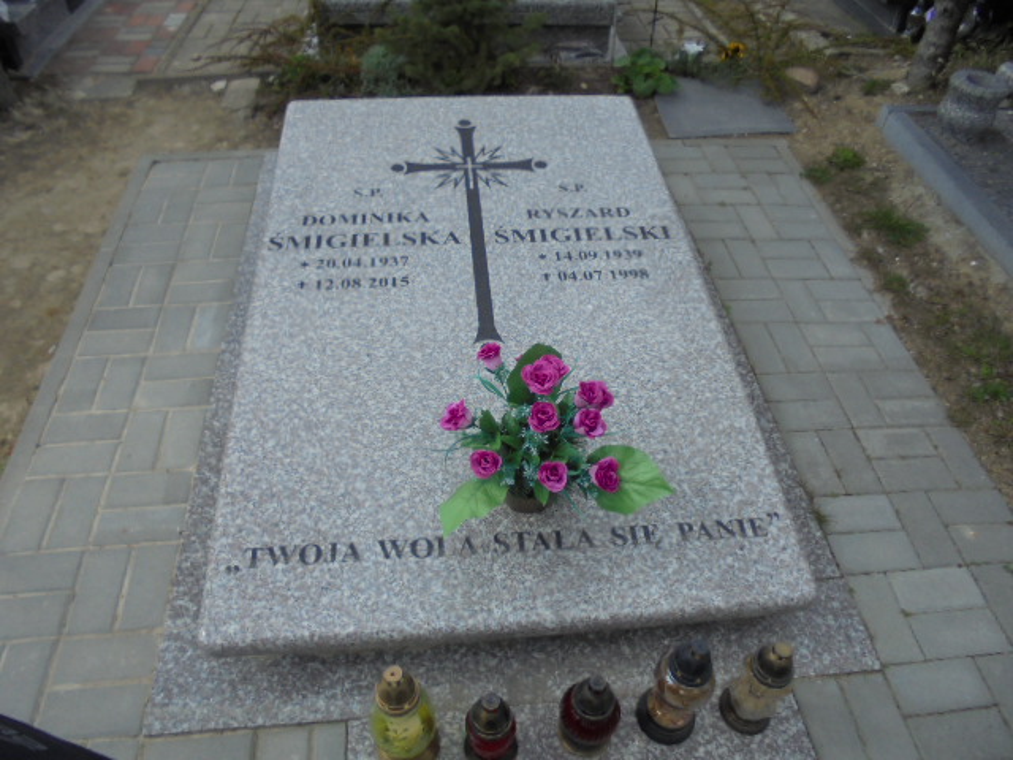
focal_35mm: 26
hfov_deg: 67.3
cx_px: 506
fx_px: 761
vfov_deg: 53.1
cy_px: 380
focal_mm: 4.6
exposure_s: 1/100
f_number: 11.5
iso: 100
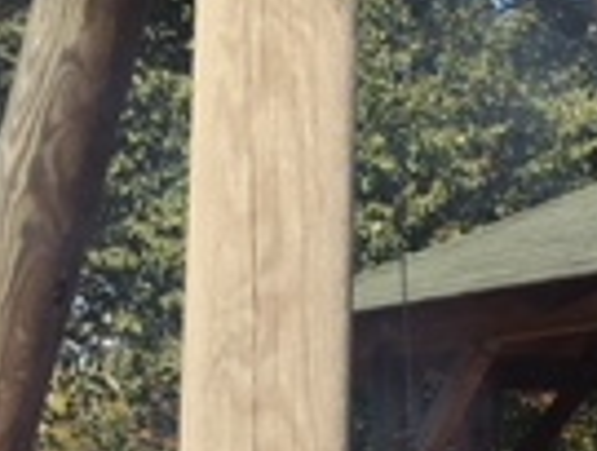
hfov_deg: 14.3
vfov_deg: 10.4
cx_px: 398
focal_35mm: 137
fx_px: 2369
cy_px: 721
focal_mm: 4.15
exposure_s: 1/1148
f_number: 2.2
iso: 25
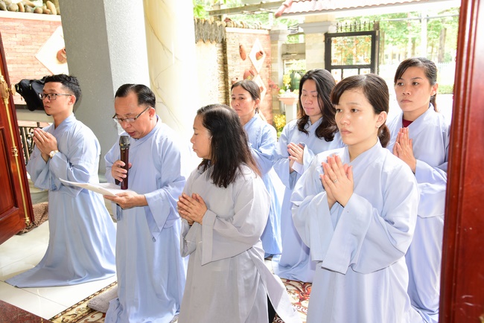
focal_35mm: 32
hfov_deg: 58.7
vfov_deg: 41.2
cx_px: 242
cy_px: 162
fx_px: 430
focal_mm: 32
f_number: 5
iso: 500
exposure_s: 1/80
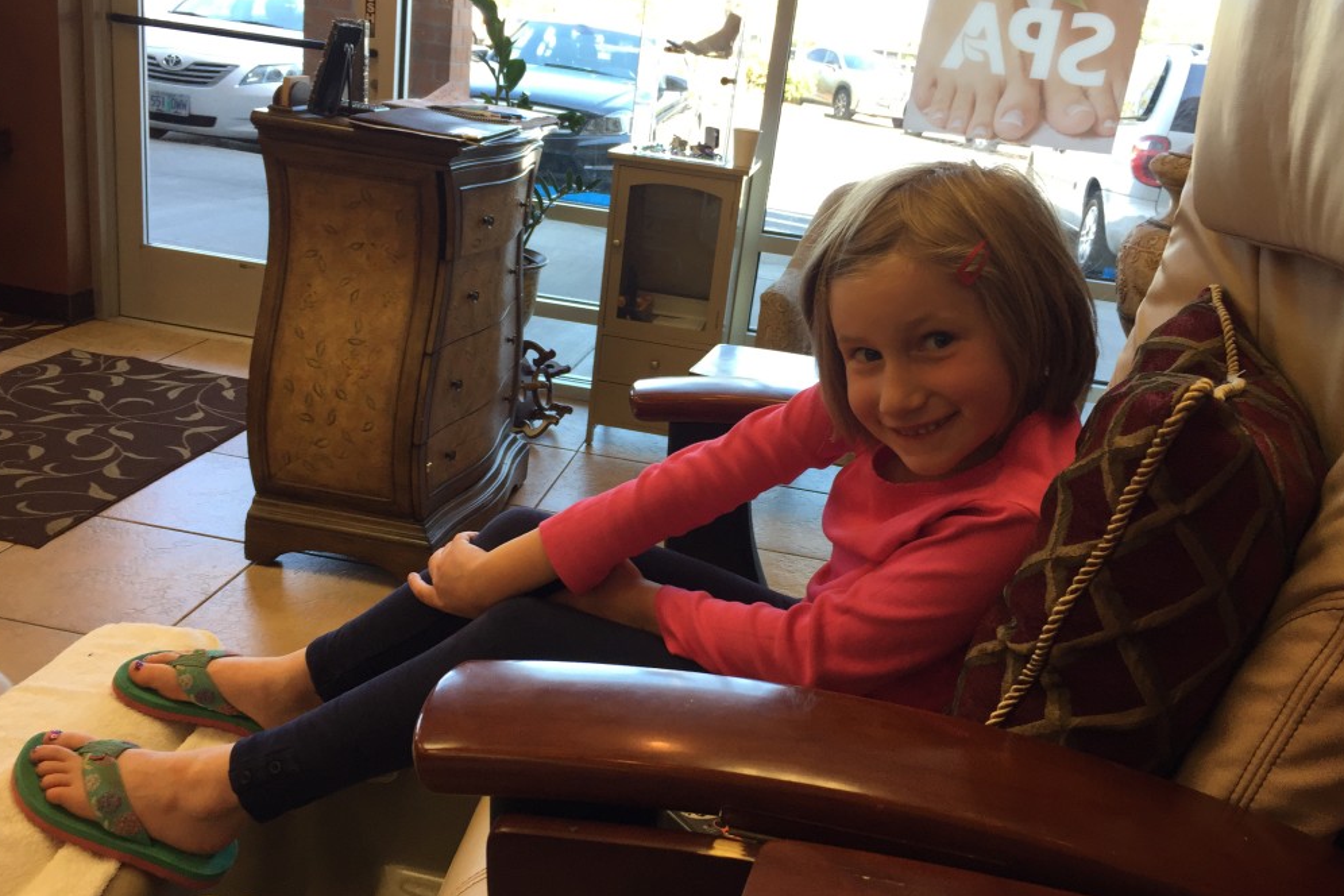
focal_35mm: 31
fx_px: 1157
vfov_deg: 42.3
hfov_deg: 60.3
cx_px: 672
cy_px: 445
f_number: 2.2
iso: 50
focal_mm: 4.15
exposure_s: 1/120
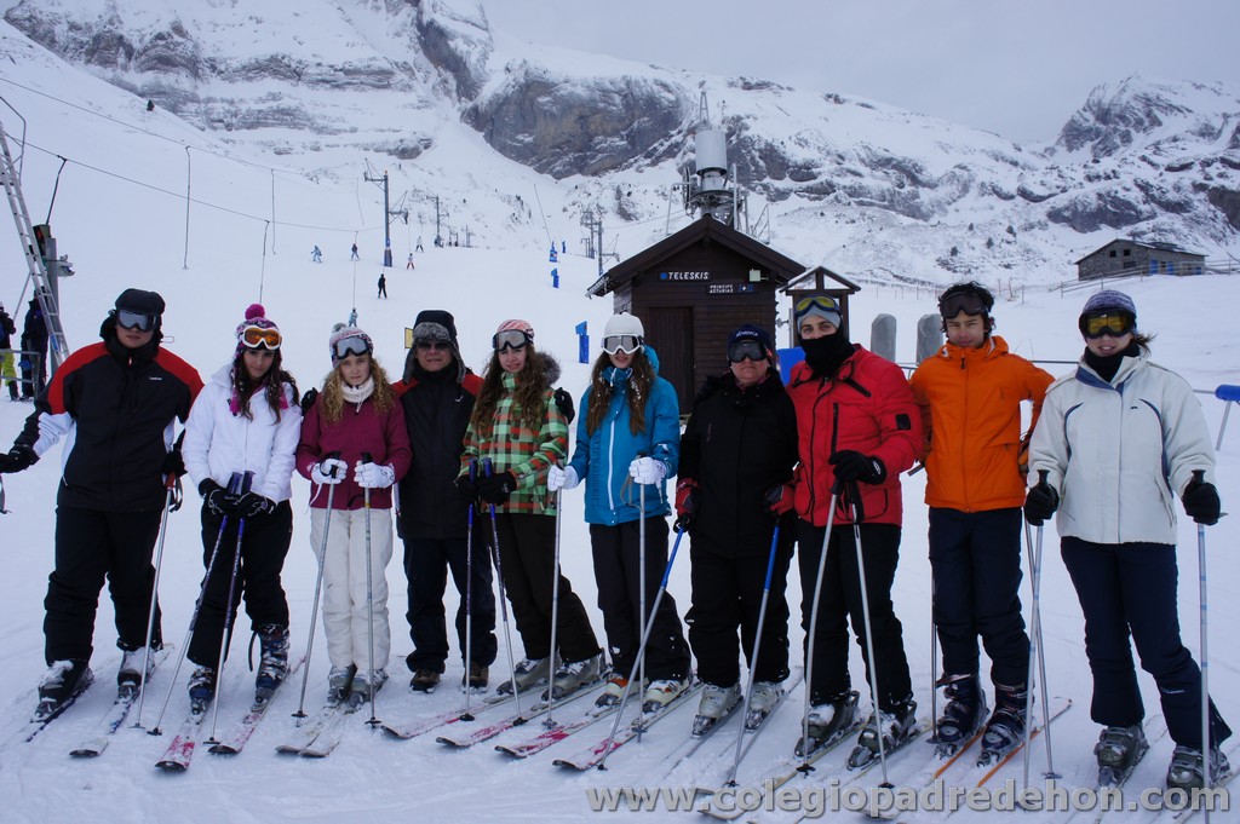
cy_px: 412
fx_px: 1084
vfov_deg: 41.6
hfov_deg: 59.5
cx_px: 620
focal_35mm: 32
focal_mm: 21
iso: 200
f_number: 11
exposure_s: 1/250
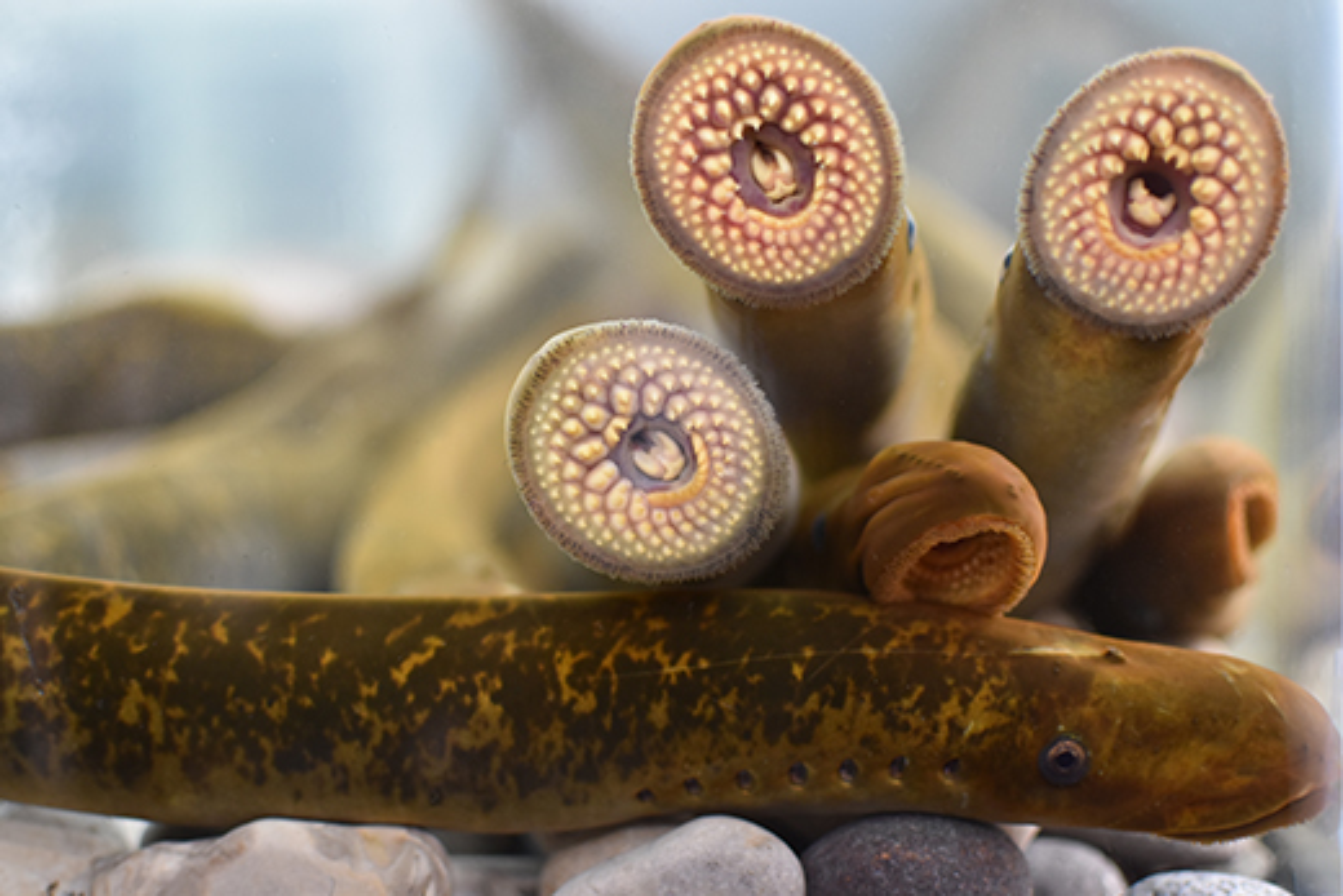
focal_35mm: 52
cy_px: 448
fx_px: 1959
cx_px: 672
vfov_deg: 25.8
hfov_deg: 37.8
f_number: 1.8
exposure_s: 1/160
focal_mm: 35
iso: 800
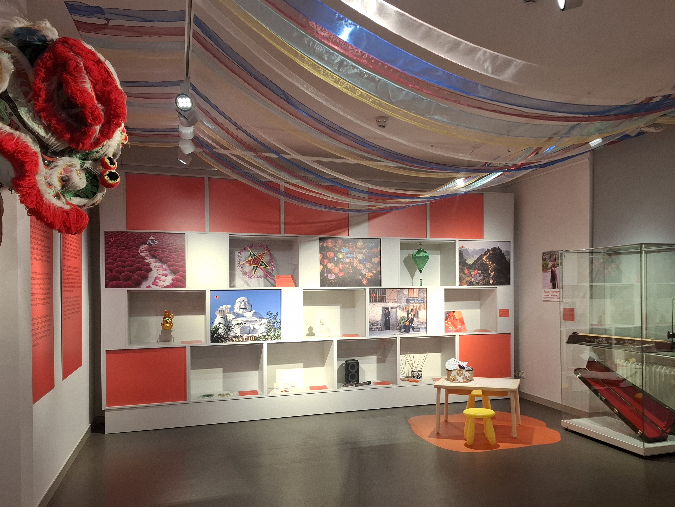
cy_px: 300
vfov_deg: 48.0
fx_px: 565
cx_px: 388
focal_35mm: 29
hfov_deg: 61.4
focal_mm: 5.54
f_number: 1.8
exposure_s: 1/60
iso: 200
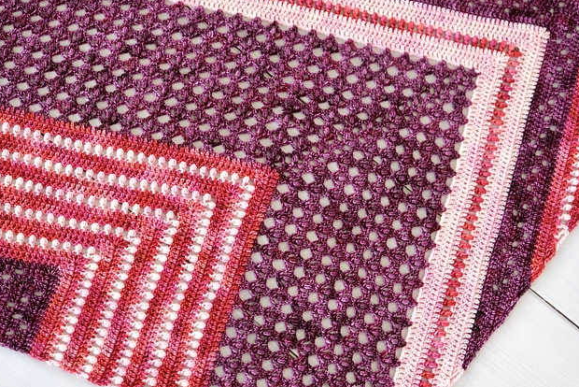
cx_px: 285
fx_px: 1030
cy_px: 189
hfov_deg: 31.4
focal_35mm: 64
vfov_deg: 21.3
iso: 2000
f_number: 4
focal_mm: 41.1
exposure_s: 1/120
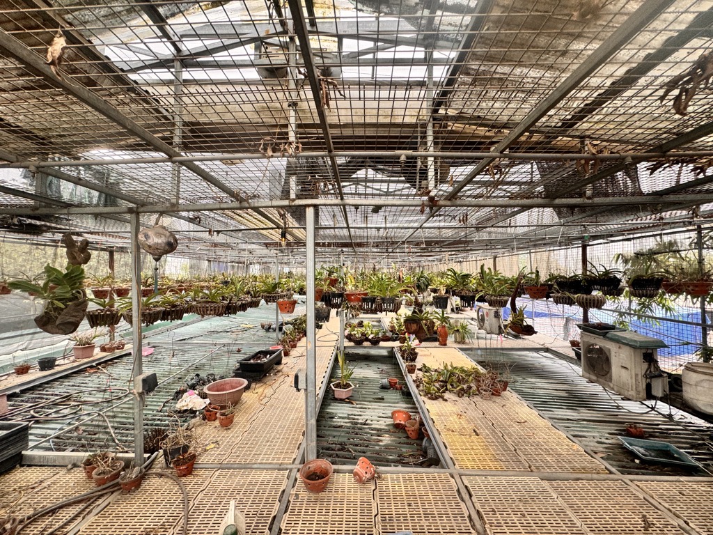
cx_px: 356
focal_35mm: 14
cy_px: 268
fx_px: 288
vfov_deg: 85.7
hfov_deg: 102.1
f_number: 2.2
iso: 100
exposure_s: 1/99
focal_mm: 2.22
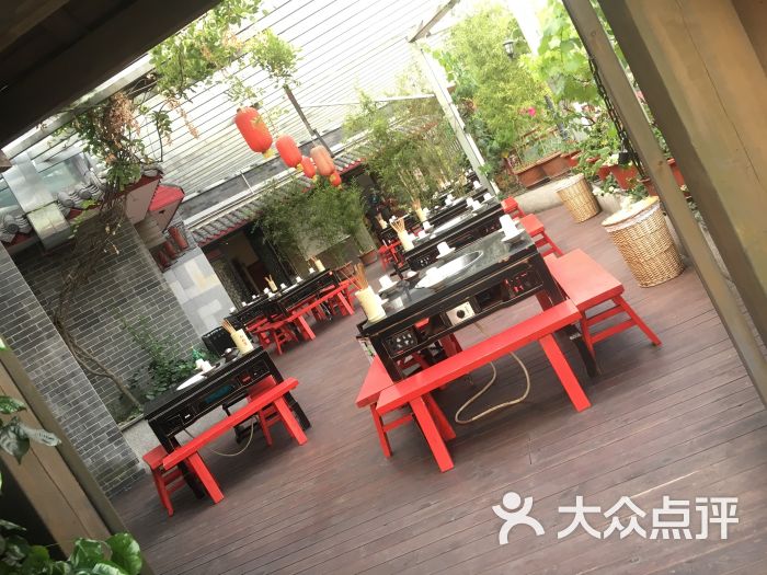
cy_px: 288
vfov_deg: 48.2
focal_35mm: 29
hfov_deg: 61.7
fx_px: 643
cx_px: 384
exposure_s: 1/33
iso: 32
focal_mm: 4.15
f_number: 2.2
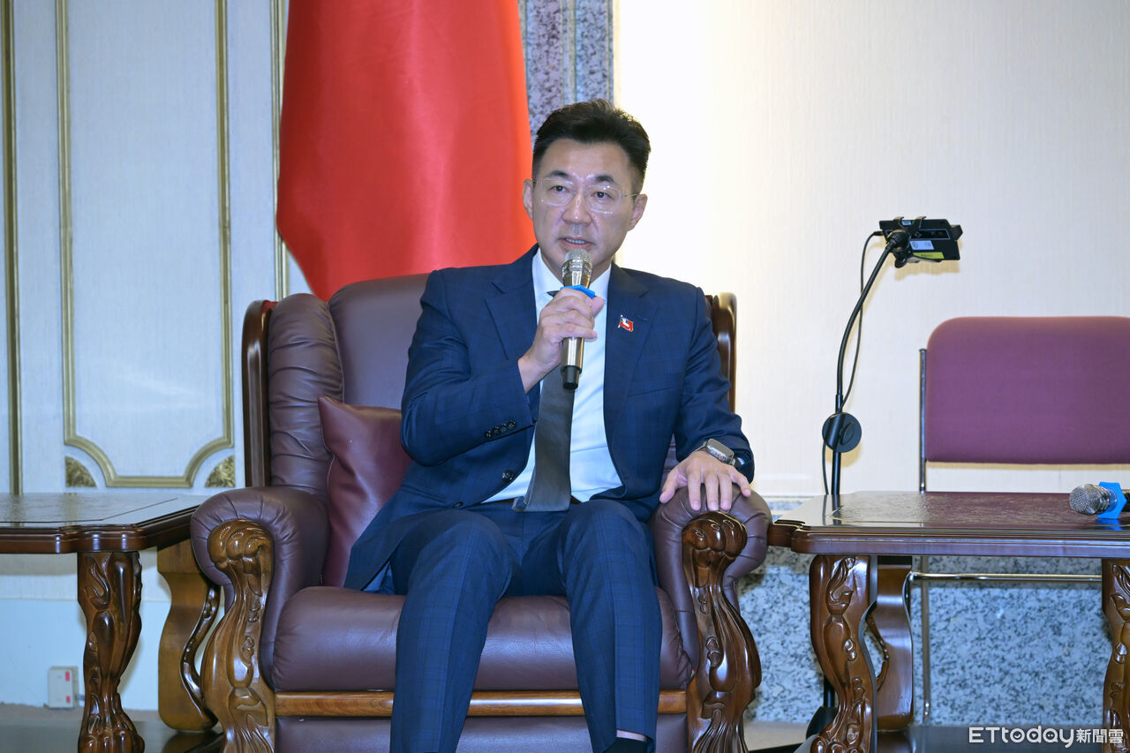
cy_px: 376
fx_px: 3766
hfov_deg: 17.1
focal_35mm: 120
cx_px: 565
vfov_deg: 11.4
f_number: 5.6
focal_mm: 120
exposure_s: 1/100
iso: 2500
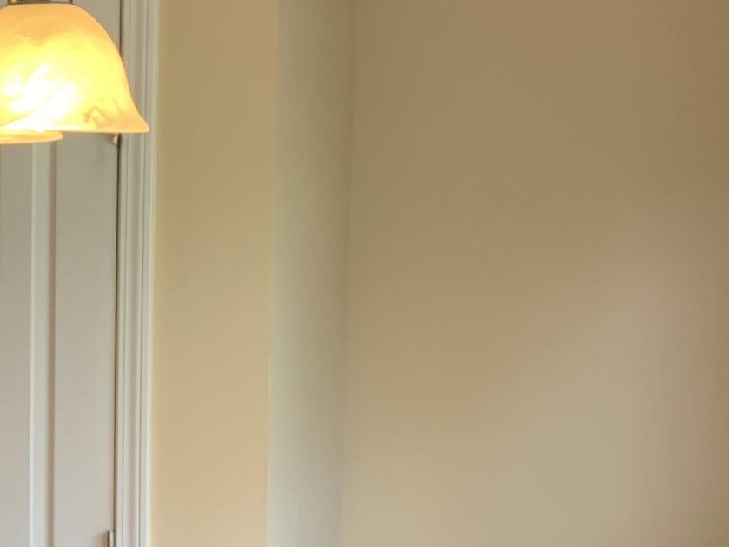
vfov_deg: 15.8
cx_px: -175
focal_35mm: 93
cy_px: 417
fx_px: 1958
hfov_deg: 19.7
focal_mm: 4.25
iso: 125
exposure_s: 1/60
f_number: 1.8
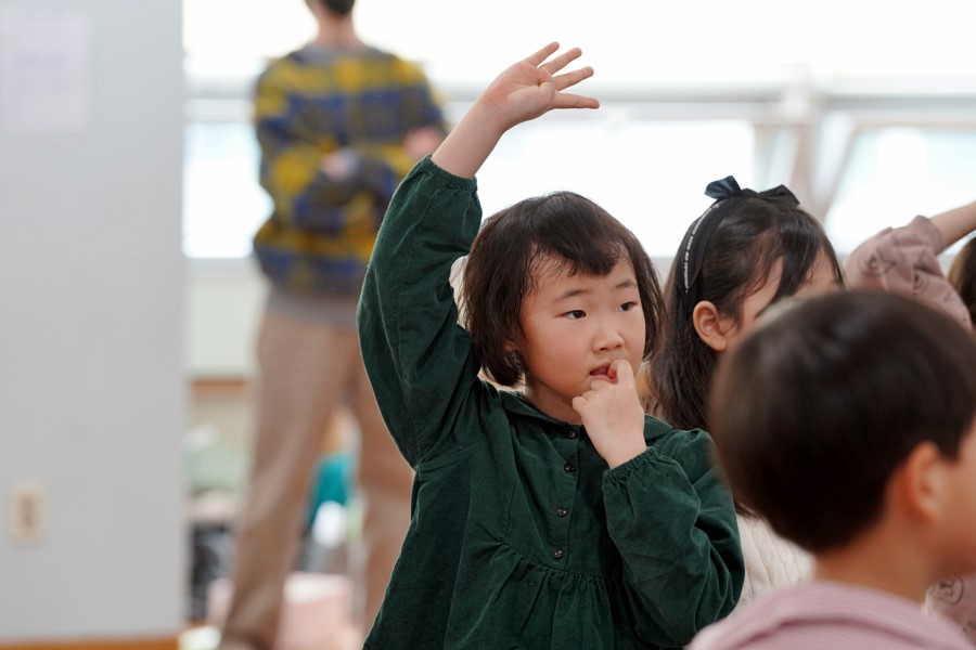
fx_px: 4148
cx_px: 488
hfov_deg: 13.4
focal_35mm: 153
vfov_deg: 9.0
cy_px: 325
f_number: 4
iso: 1250
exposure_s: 1/160
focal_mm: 153
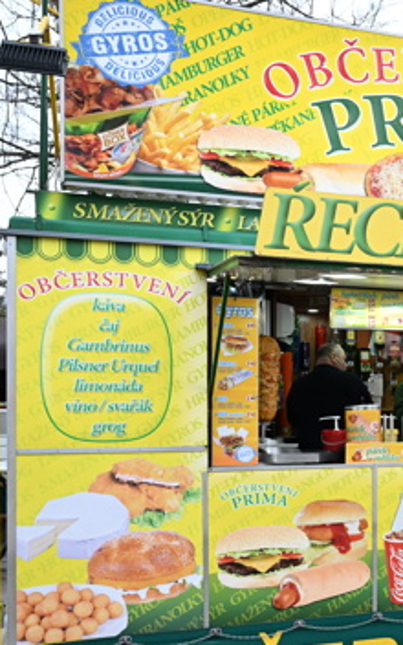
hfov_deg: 21.4
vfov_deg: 36.7
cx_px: 518
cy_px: 405
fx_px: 967
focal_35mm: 55
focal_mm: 27.5
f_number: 3.5
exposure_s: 1/640
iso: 1250
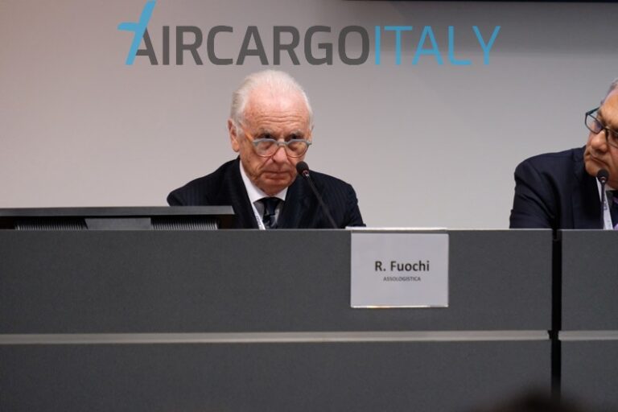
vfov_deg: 4.6
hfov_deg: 6.9
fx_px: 5150
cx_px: 309
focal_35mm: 300
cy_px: 206
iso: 3200
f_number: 4.8
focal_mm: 200
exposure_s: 1/125
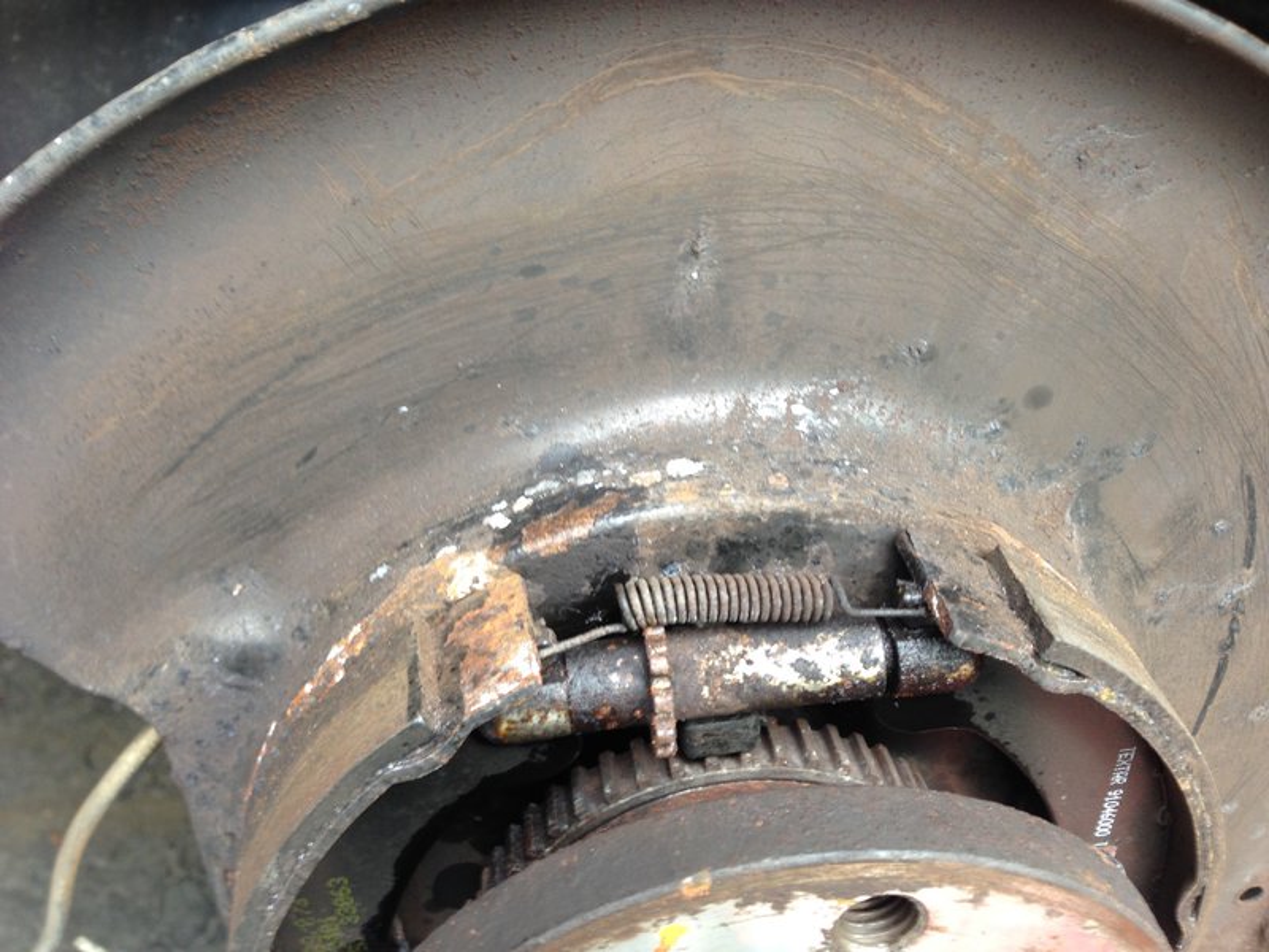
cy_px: 476
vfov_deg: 42.9
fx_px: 1210
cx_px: 634
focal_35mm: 33
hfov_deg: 55.4
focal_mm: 4.12
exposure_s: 1/24
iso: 50
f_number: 2.4
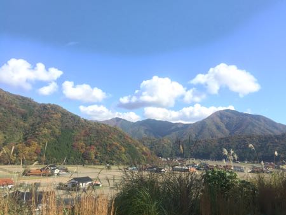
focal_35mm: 29
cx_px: 143
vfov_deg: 48.3
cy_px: 108
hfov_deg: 61.6
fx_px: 240
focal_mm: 4.15
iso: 32
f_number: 2.2
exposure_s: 1/534
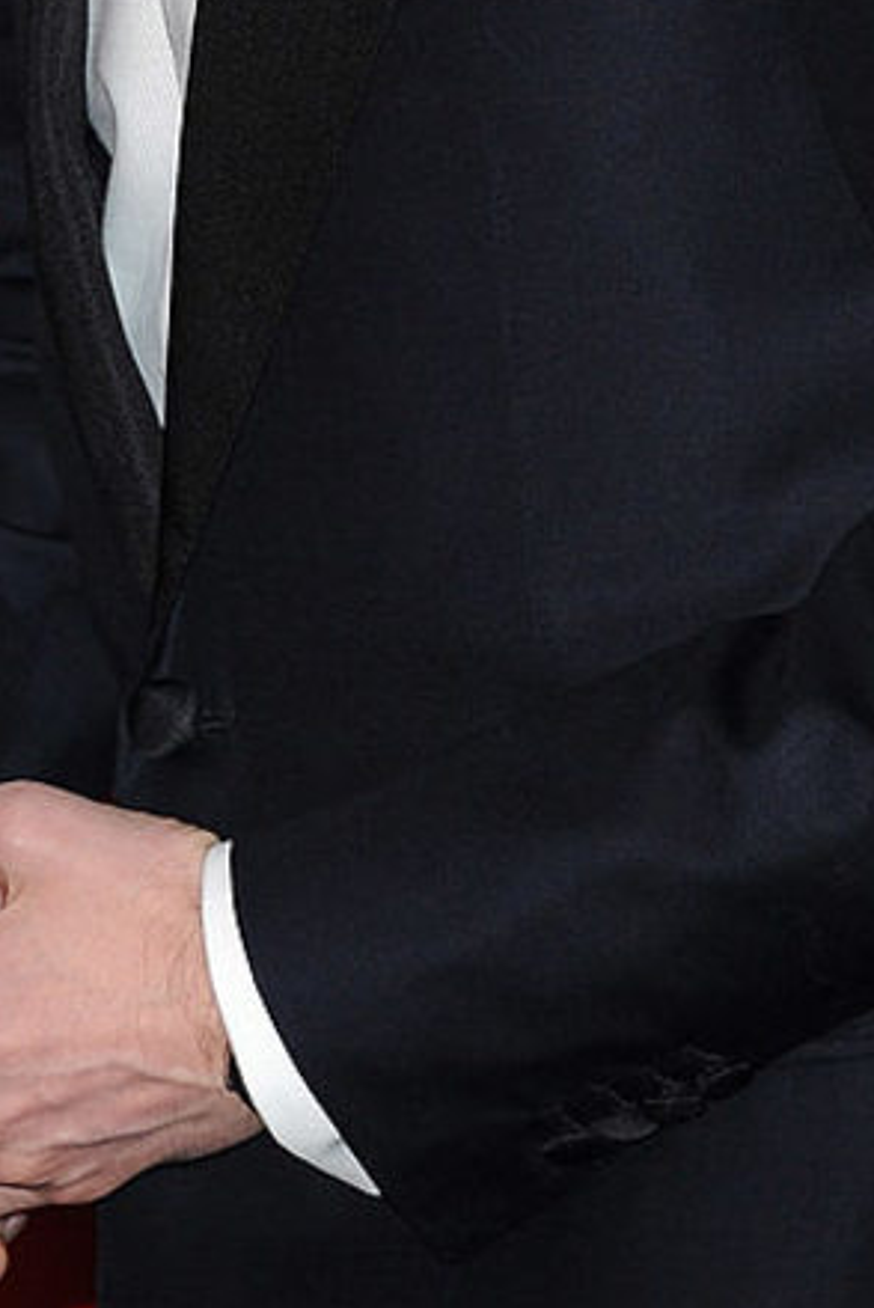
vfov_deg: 3.7
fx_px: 19960
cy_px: -233
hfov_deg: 2.5
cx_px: 425
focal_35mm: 549
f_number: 7.1
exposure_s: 1/200
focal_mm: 210
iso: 800
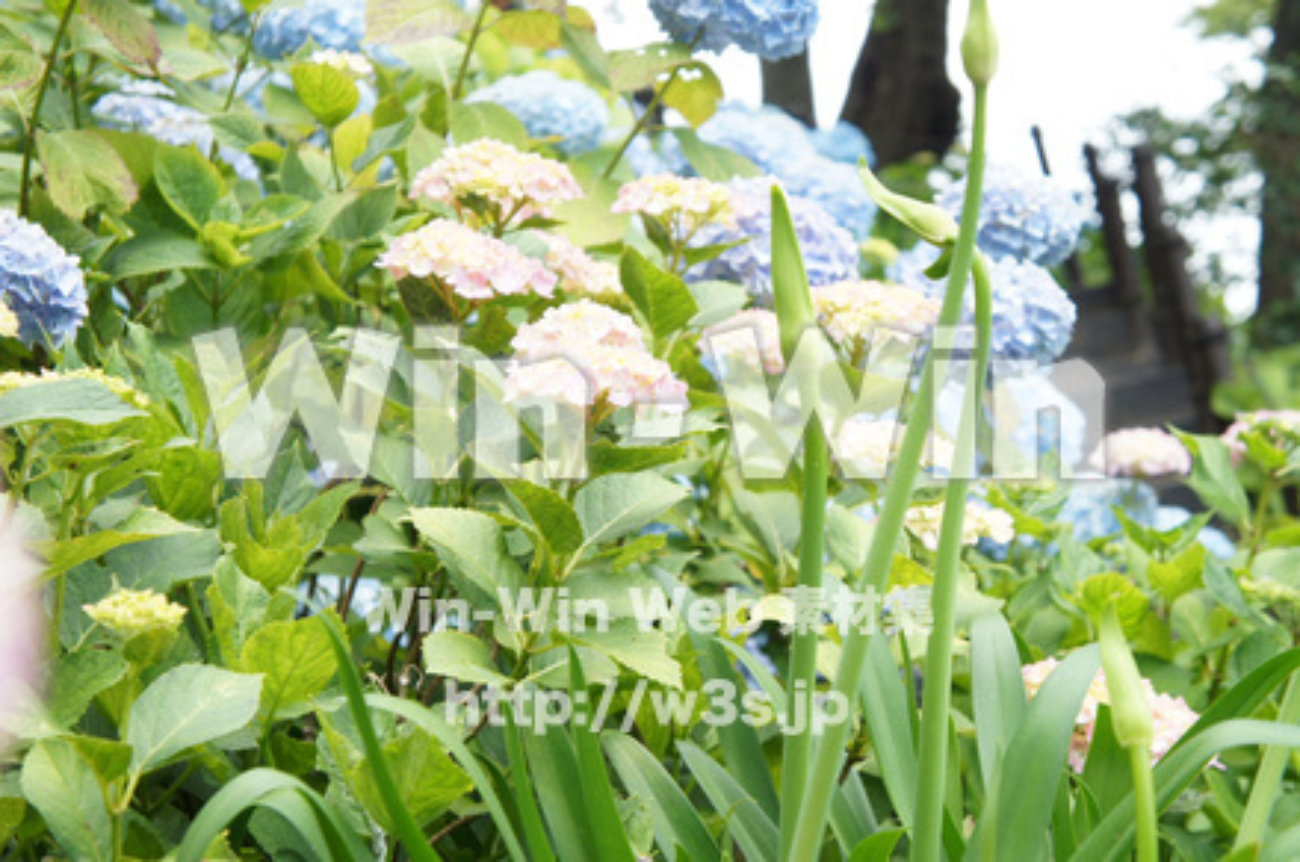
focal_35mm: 68
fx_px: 2434
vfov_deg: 20.1
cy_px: 431
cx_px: 650
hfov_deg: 29.9
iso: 250
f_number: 5
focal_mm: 45
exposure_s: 1/160
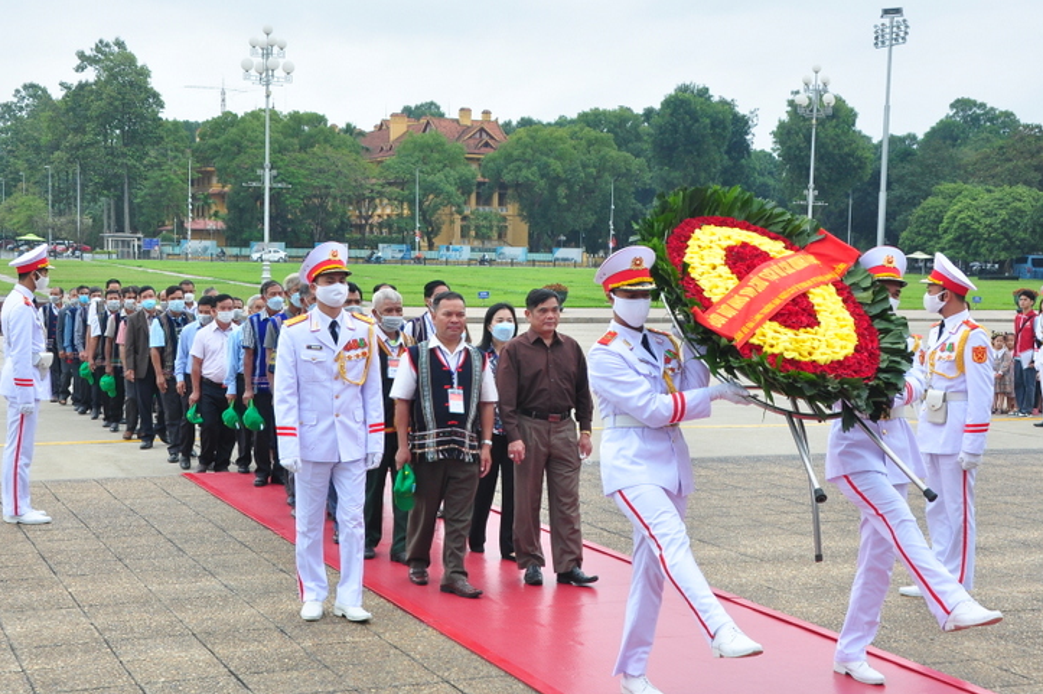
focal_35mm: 56
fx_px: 1621
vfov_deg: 24.2
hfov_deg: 35.7
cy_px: 333
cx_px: 508
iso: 400
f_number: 10
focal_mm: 30
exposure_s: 1/125
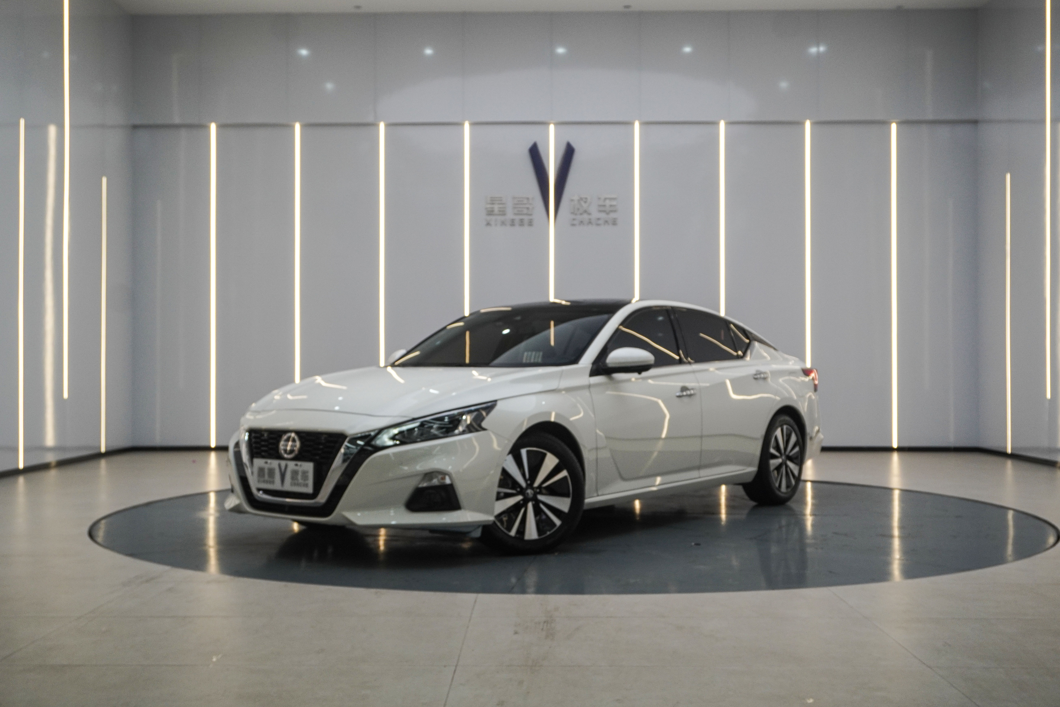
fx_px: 1148
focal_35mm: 39
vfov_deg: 34.2
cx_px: 530
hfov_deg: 49.6
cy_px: 354
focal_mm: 26
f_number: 6.3
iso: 500
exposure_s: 1/80
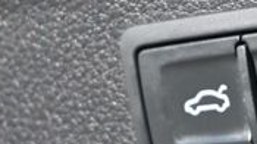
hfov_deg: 7.5
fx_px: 1961
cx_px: 220
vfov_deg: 4.2
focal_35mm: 288
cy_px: 148
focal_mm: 50
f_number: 6.3
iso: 400
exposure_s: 1/160
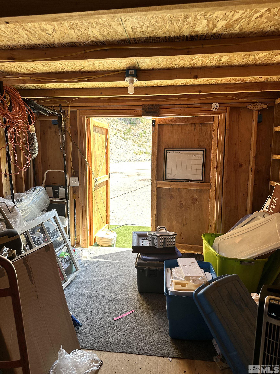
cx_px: 140
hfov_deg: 56.8
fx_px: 259
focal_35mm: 24
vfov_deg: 71.6
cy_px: 187
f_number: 1.78
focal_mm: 6.86
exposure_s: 1/376
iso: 80
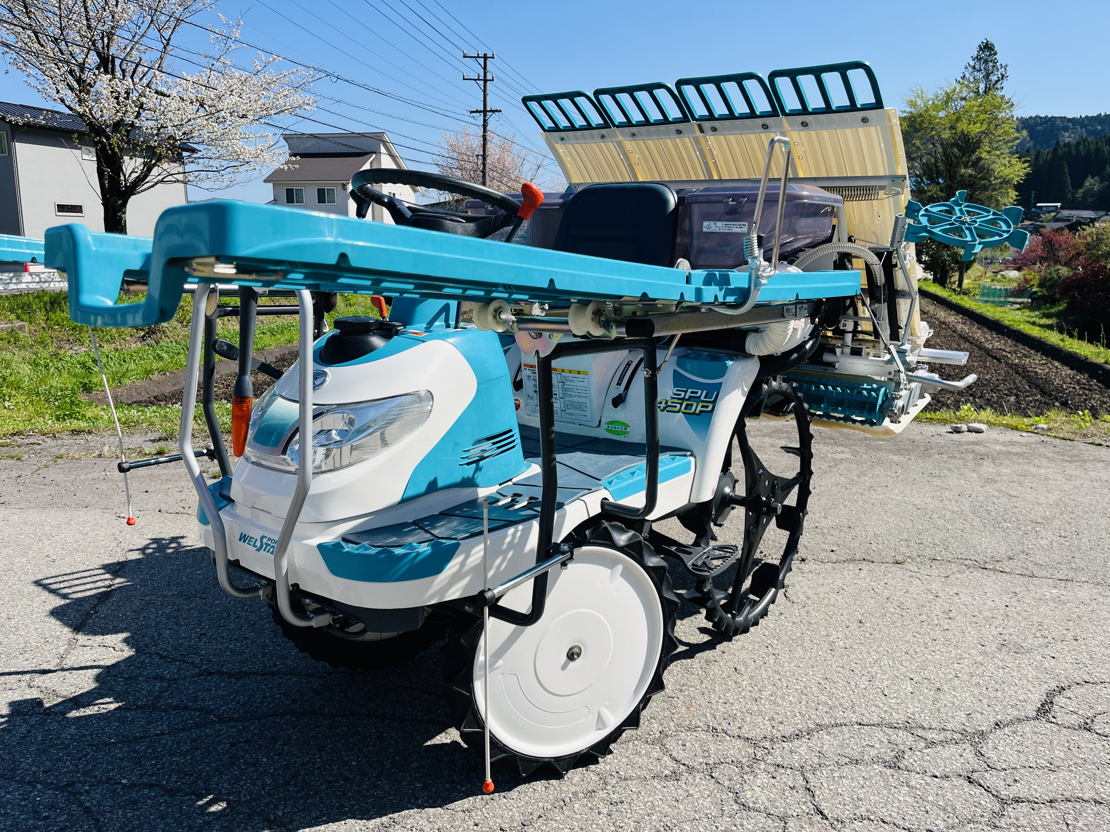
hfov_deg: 67.3
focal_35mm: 26
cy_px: 416
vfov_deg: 53.1
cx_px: 555
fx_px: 834
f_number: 1.6
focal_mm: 5.1
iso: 50
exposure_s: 1/3413
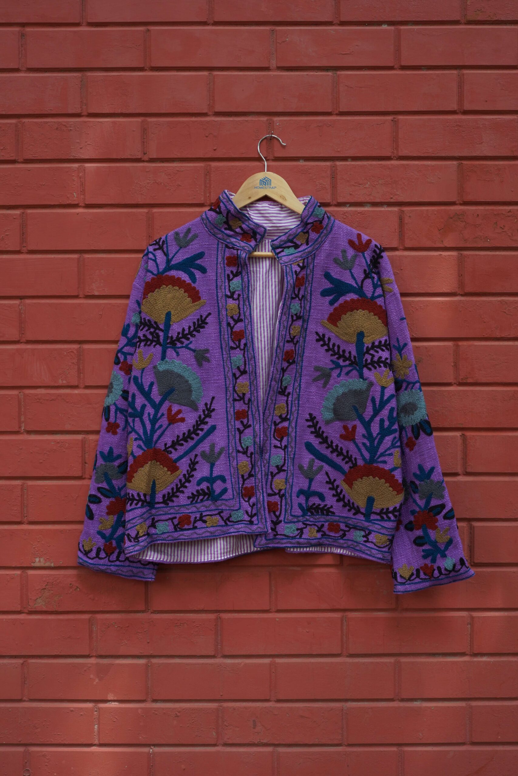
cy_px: 388
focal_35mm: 50
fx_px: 1079
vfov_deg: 39.6
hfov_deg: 27.0
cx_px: 259
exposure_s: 1/160
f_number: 7.1
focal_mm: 50
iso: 500
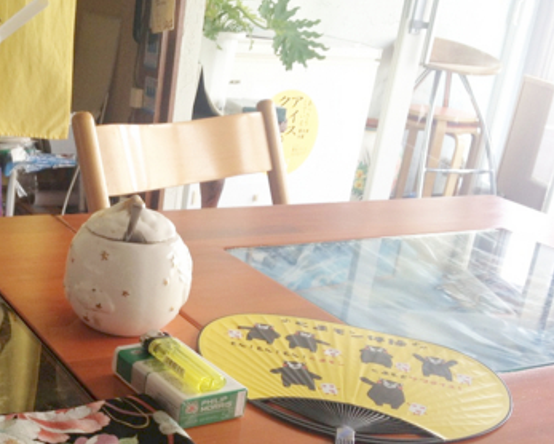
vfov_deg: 25.7
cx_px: 121
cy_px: 305
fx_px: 968
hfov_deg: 31.2
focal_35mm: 59
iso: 64
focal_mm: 4.28
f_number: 2.4
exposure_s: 1/60
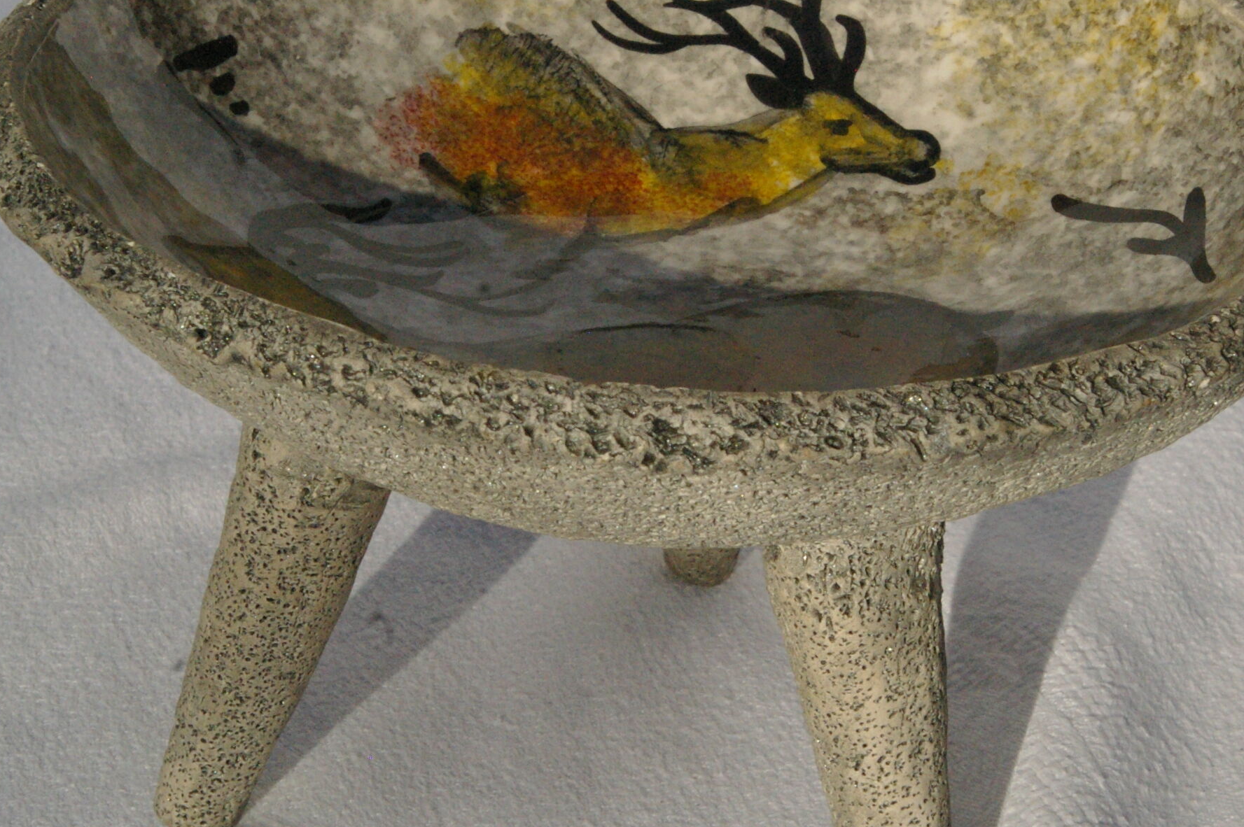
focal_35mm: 66
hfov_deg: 30.5
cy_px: 384
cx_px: 684
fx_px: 2279
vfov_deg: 20.6
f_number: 13
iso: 1600
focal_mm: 26
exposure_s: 1/1000
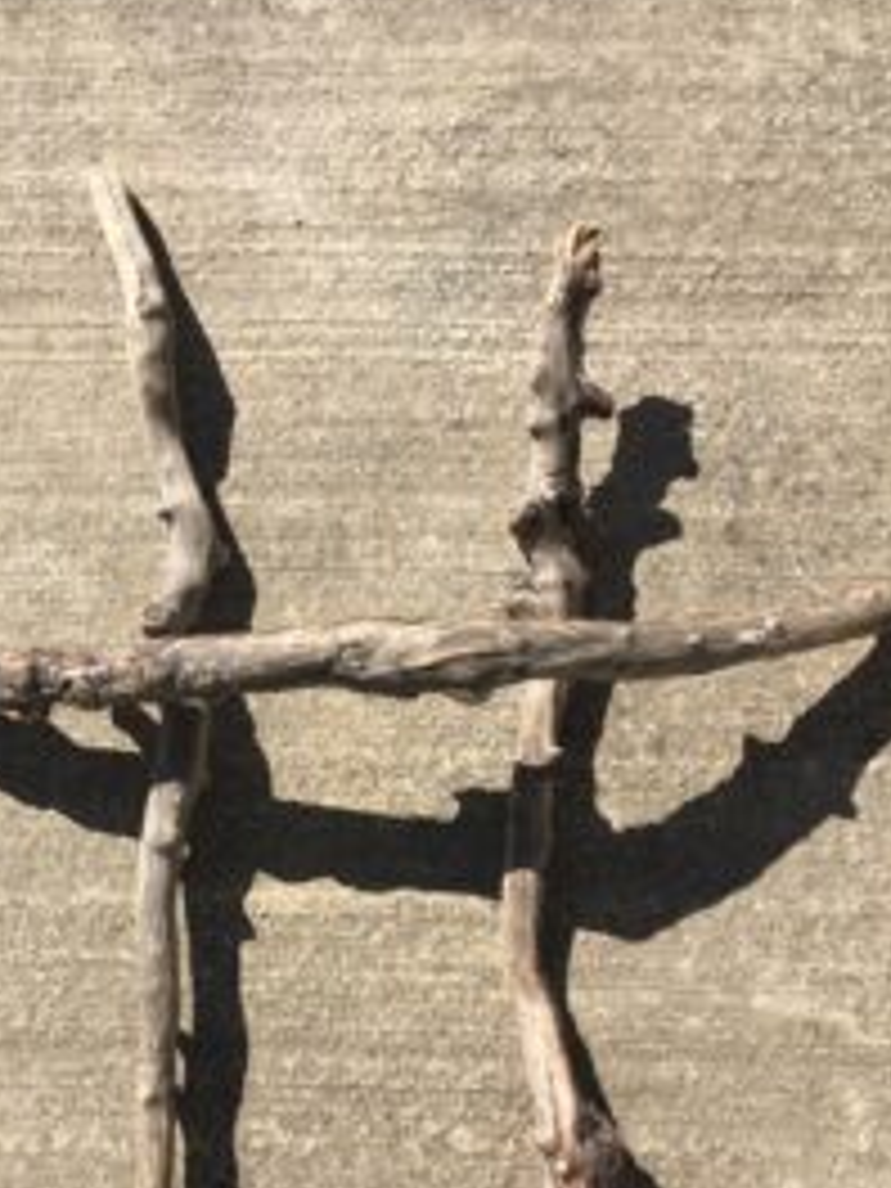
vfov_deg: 42.5
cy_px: 760
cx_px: 351
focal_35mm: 44
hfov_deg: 32.8
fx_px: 1510
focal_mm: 4.15
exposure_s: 1/1603
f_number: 2.2
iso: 25
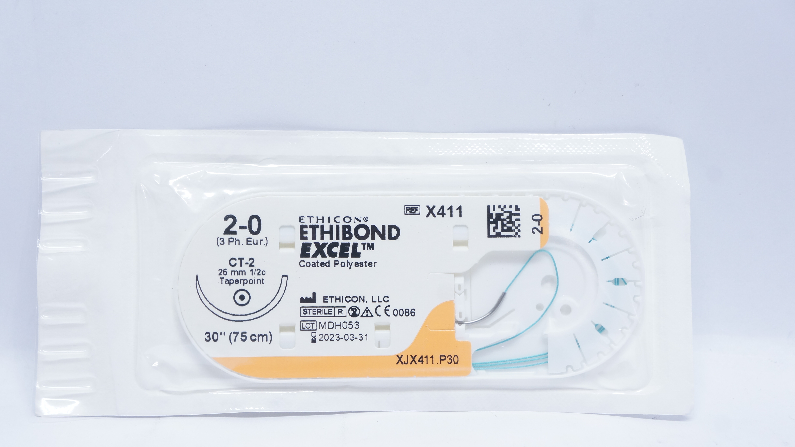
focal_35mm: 60
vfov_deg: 20.0
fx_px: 1265
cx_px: 397
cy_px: 259
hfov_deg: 34.9
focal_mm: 38
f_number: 7.1
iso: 800
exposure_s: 1/40
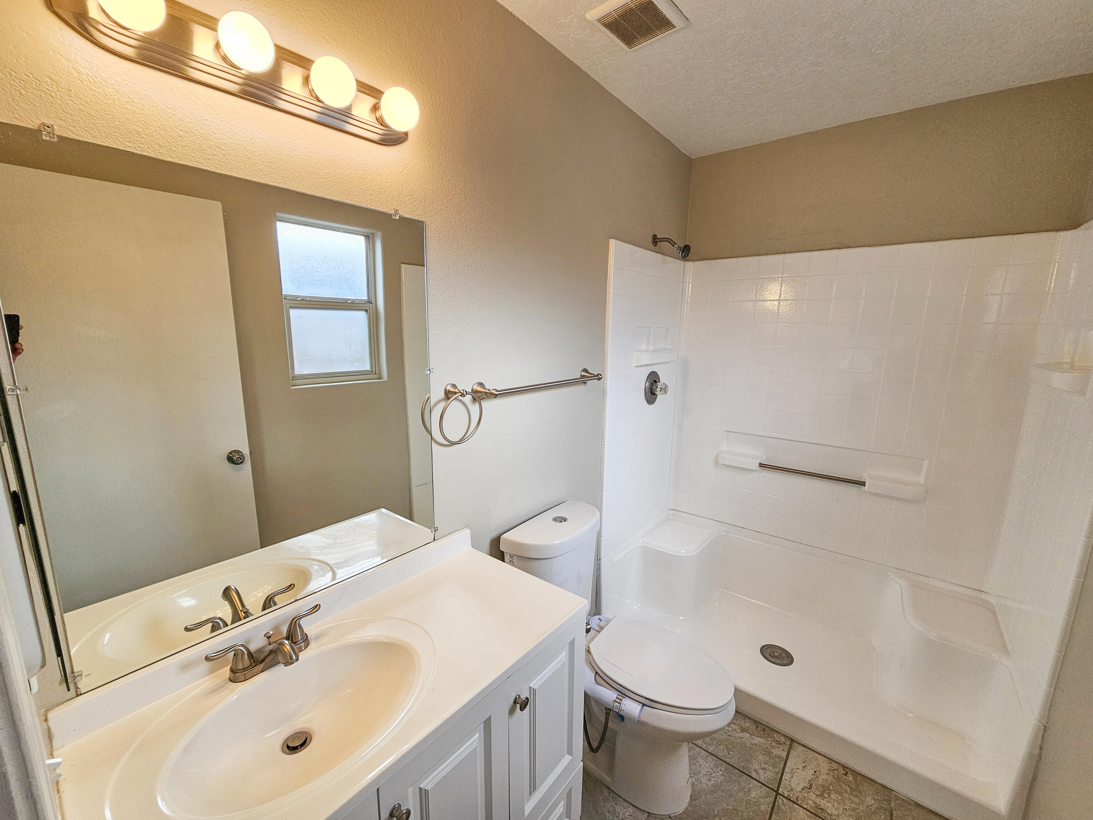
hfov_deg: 106.2
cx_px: 546
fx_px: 410
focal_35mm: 13
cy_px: 410
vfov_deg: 89.9
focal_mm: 2.2
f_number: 2.2
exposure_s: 1/120
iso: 80
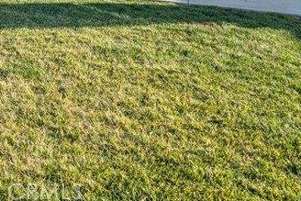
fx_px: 418
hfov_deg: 30.8
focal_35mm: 50
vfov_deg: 21.9
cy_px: -109
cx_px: -92
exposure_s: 1/5000
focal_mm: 16
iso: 800
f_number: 6.3
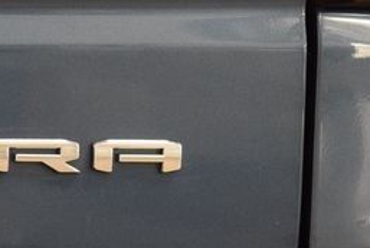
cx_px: -52
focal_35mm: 261
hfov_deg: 7.8
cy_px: 145
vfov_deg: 5.3
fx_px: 2686
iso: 1600
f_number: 5
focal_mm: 70
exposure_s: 1/30
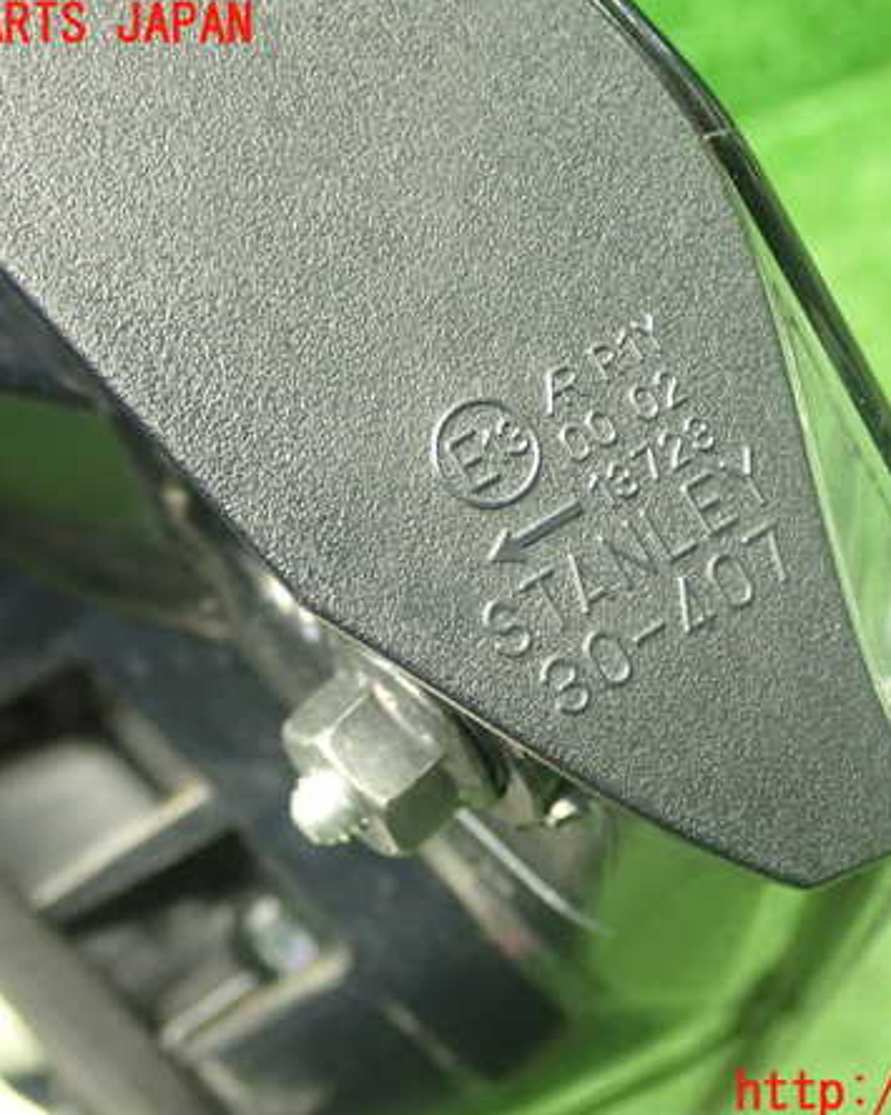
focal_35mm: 66
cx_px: 550
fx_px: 2176
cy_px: 560
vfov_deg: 28.7
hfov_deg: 23.1
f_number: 3.2
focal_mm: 9.01
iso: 800
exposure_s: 1/20
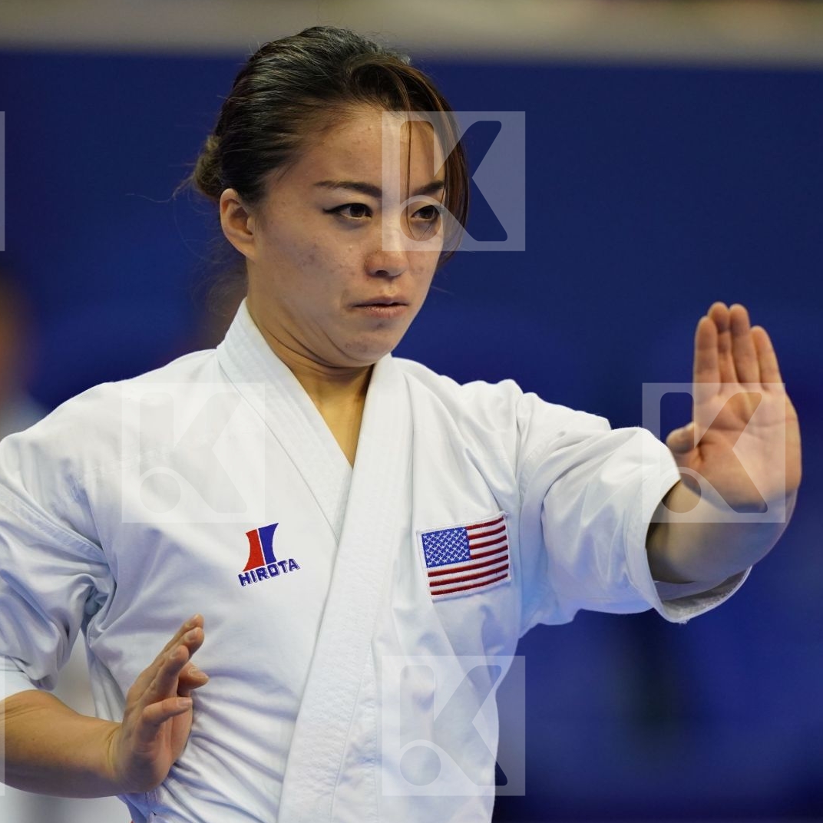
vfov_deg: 3.1
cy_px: 453
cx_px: 454
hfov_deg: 3.1
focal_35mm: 571
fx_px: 15359
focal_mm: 400
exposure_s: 1/500
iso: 2000
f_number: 2.8
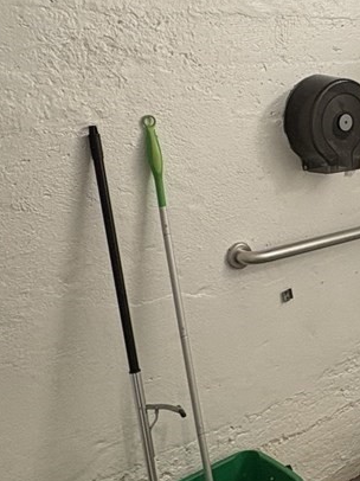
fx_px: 736
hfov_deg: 24.9
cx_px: 428
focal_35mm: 53
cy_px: 194
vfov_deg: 36.1
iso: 160
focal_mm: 2.22
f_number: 2.2
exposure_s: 1/60
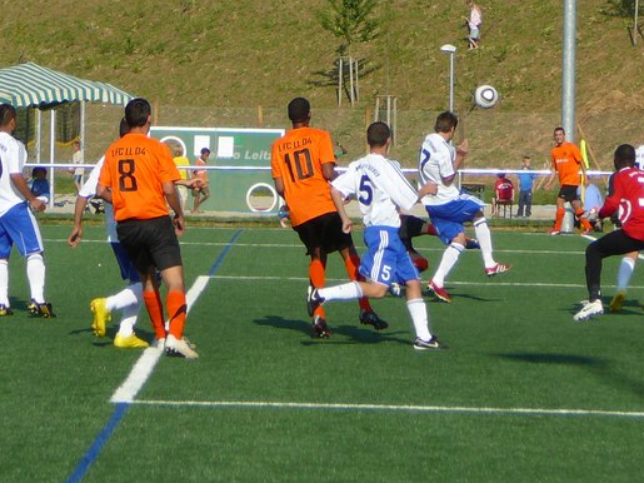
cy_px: 135
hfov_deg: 9.7
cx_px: 325
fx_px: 3794
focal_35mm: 204
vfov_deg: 7.3
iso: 80
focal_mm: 15.6
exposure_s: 1/800
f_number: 3.9
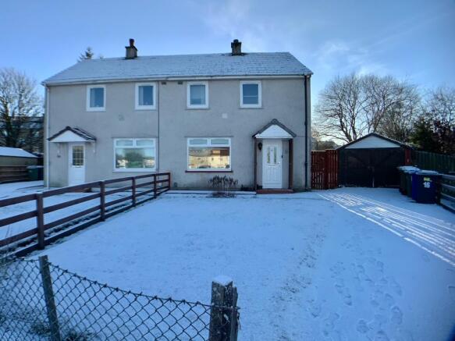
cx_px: 228
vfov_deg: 48.2
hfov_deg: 61.7
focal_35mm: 29
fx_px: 381
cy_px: 170
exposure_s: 1/962
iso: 16
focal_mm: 3
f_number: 1.8
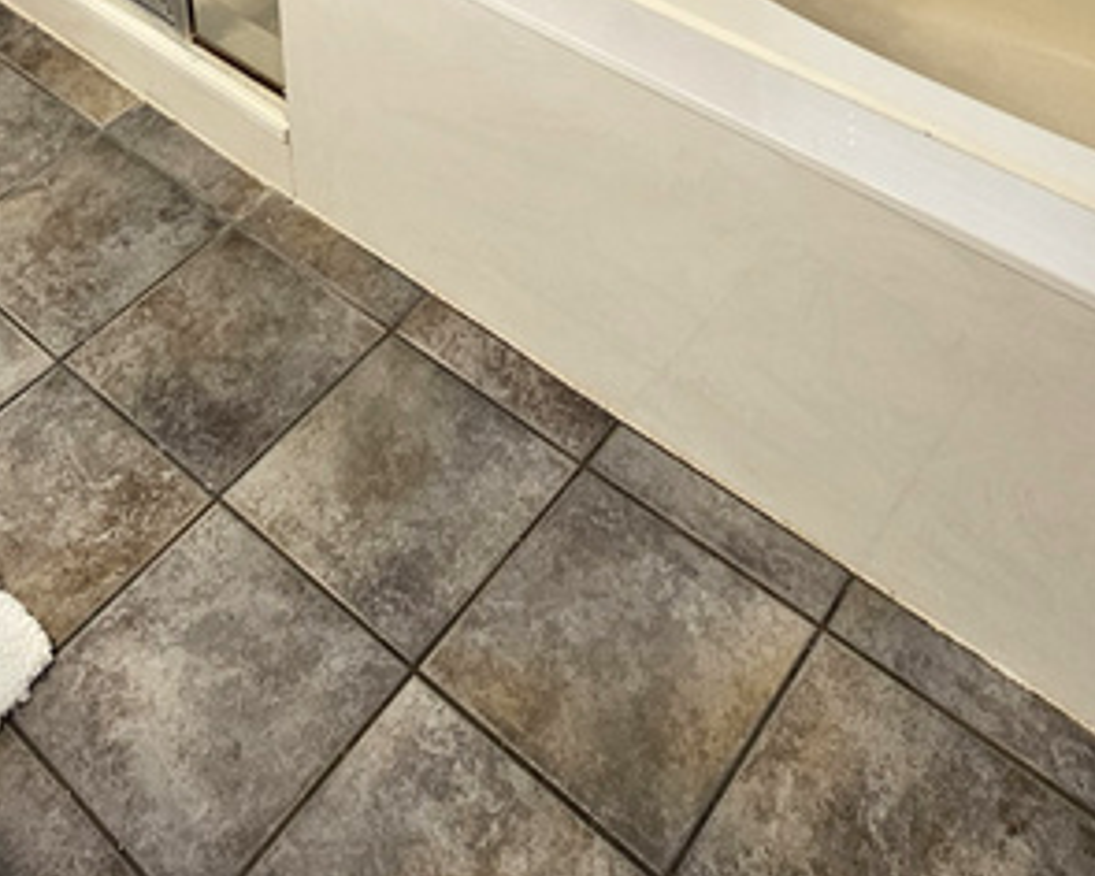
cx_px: 382
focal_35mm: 44
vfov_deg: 24.4
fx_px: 1426
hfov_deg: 41.6
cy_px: -516
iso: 125
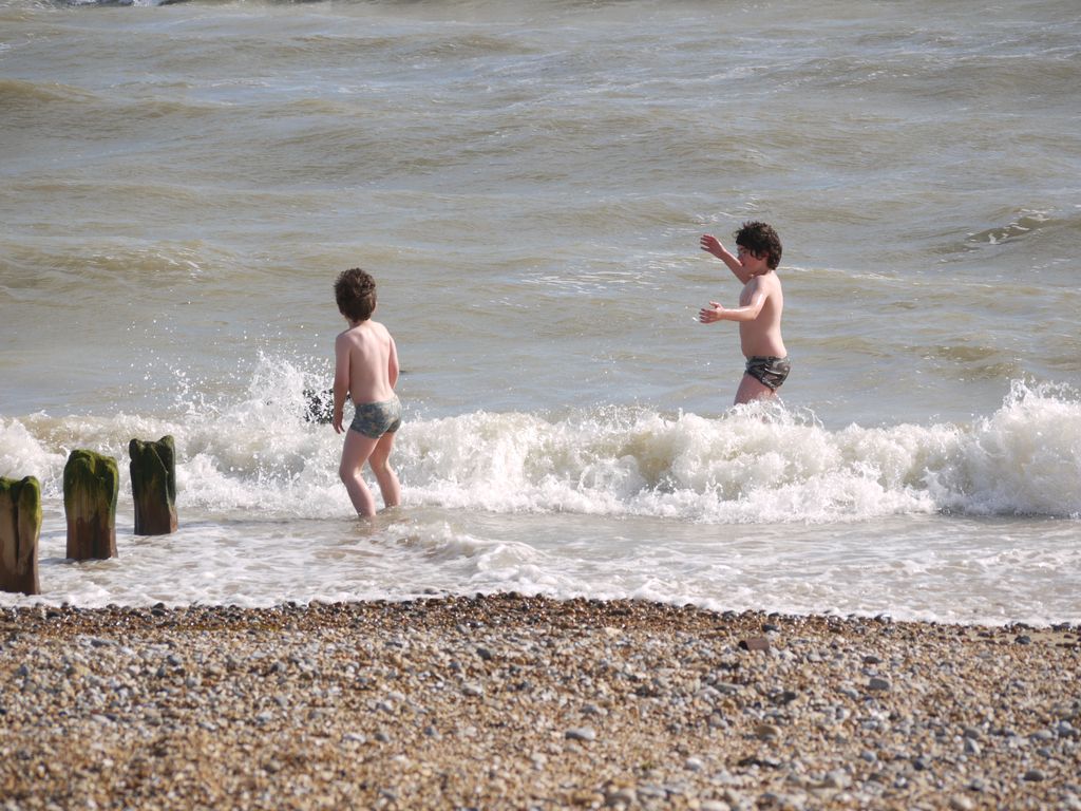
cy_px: 406
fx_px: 5246
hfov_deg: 11.8
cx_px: 540
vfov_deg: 8.8
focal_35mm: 168
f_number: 6.3
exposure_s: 1/640
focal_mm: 84
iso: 100
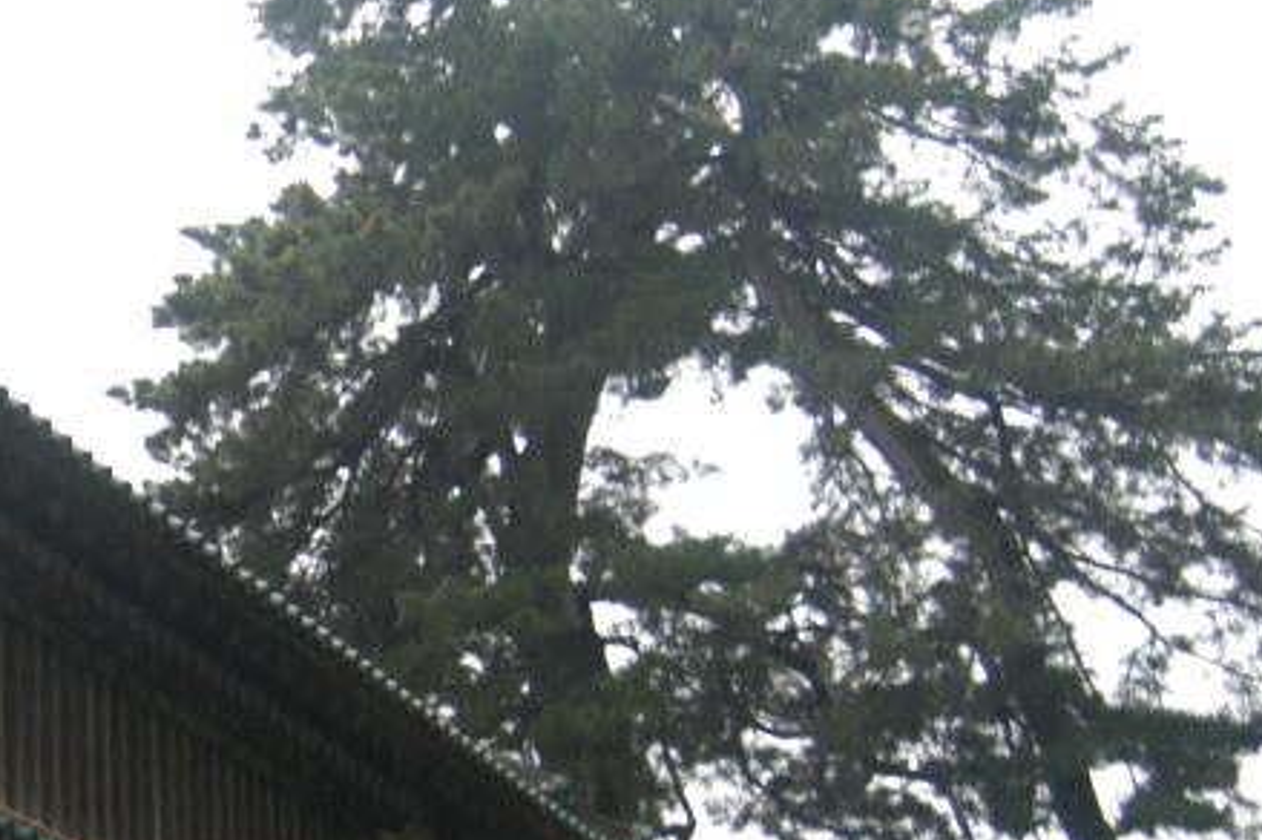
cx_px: -55
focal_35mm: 84
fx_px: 2942
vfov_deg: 16.0
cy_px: 749
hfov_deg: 23.0
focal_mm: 24
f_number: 4
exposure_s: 1/30
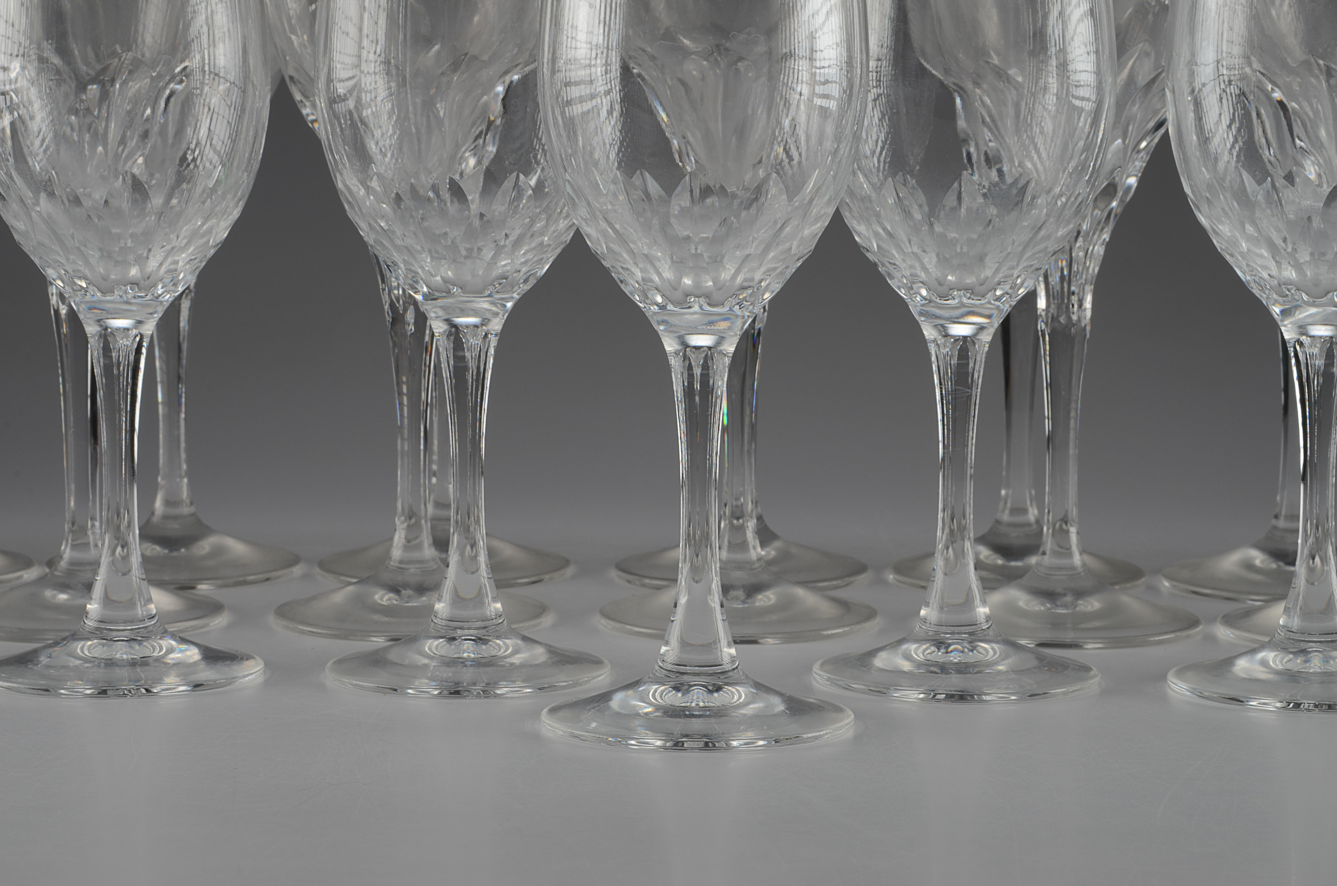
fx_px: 3058
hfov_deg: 24.7
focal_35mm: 82
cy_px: 443
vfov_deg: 16.5
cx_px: 668
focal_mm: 55
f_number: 20
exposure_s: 1/80
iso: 100
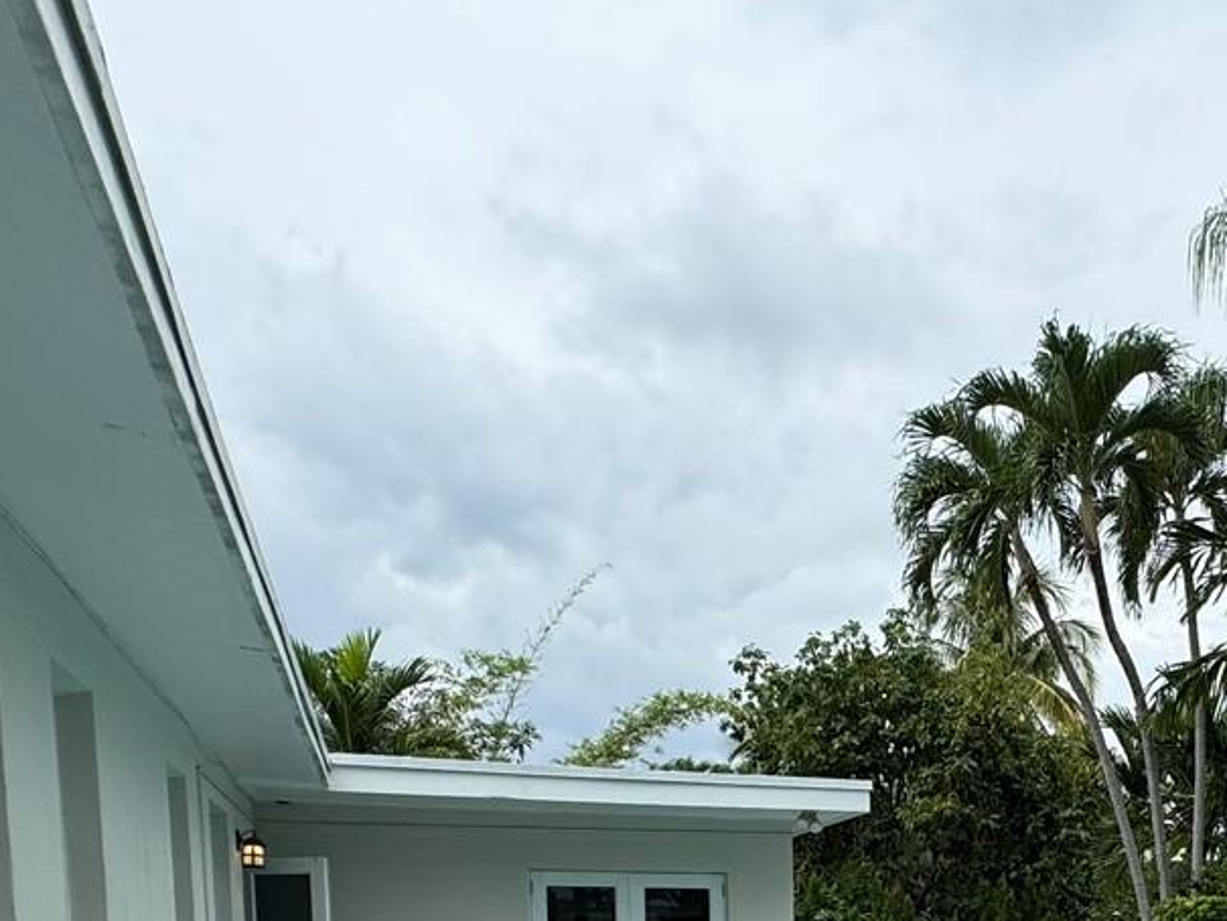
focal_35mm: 37
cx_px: 1002
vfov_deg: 33.0
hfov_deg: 47.1
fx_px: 1312
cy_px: 1053
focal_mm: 2.22
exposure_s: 1/664
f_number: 2.2
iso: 40
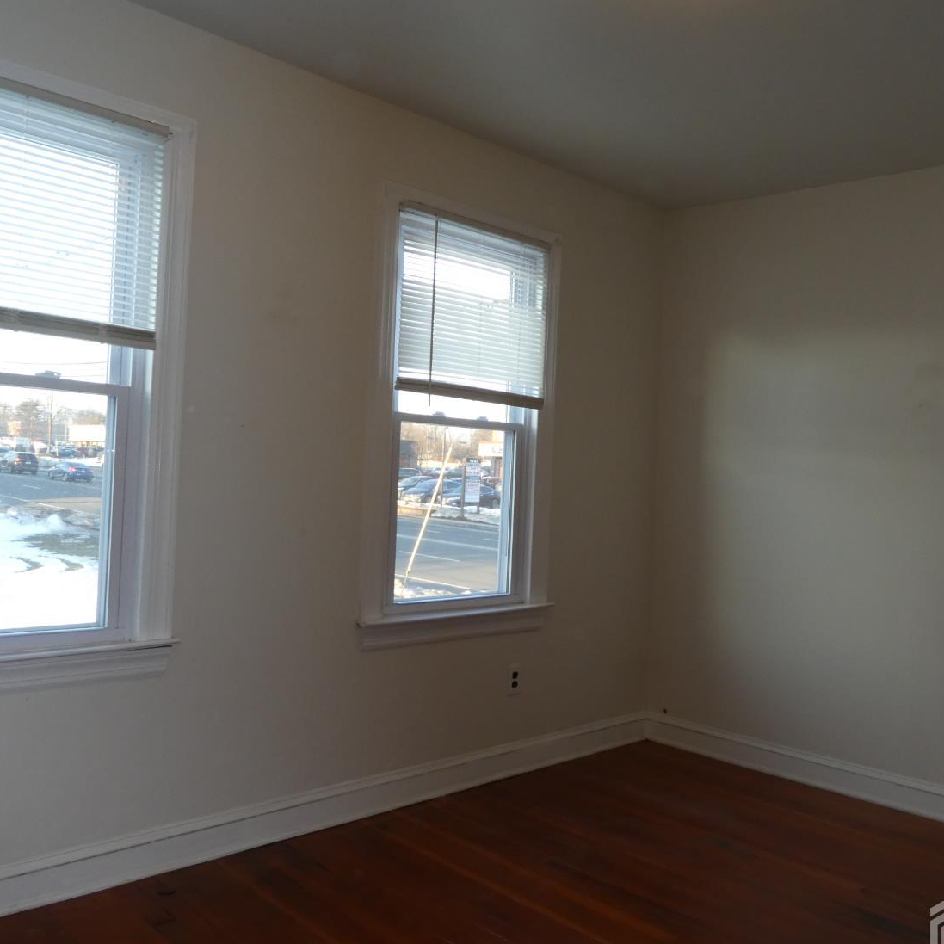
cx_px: 497
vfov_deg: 55.6
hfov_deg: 55.6
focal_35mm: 29
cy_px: 480
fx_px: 895
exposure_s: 1/60
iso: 200
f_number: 3.5
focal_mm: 4.3
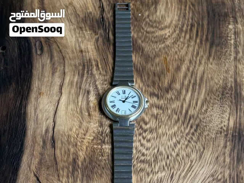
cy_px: 92
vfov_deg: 38.7
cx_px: 122
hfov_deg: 50.1
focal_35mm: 37
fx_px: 261
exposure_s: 1/100
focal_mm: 6.76
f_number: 1.78
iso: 64
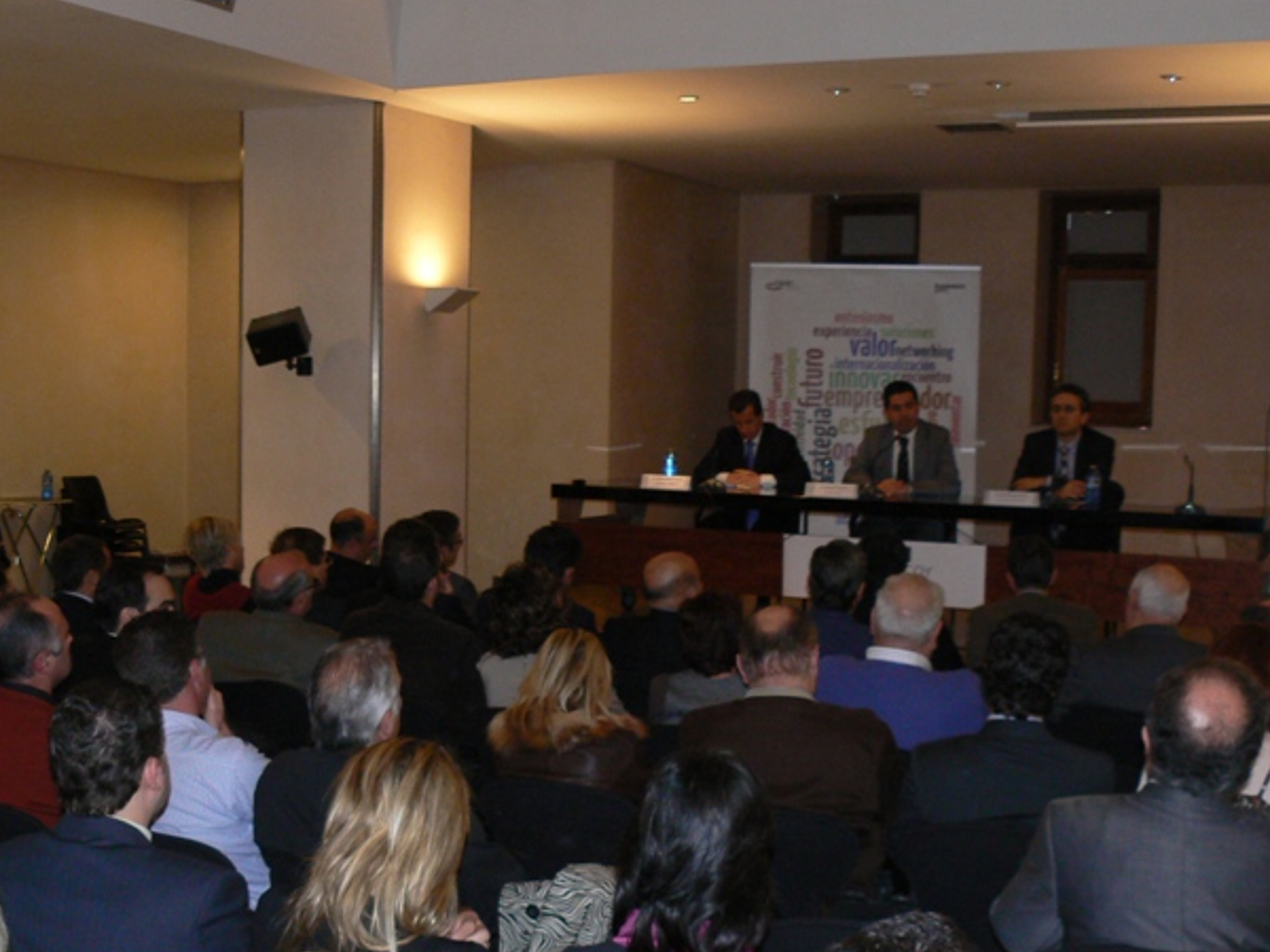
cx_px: 591
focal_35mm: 48
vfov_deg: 30.1
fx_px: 1761
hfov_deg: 39.6
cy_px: 607
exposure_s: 1/30
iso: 125
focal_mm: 6
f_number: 2.8
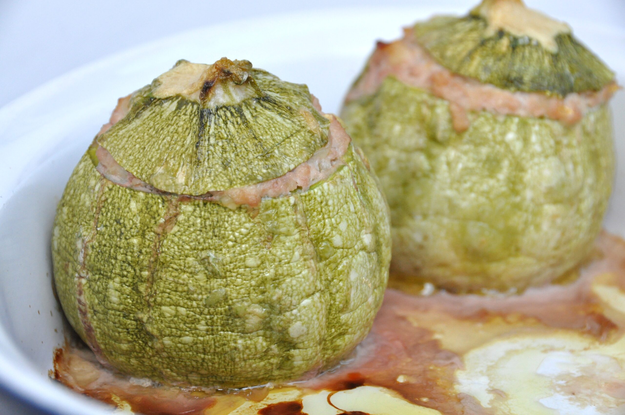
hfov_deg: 14.4
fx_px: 2471
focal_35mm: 142
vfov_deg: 9.6
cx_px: 312
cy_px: 208
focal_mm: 95
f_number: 10
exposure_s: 1/400
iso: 1600
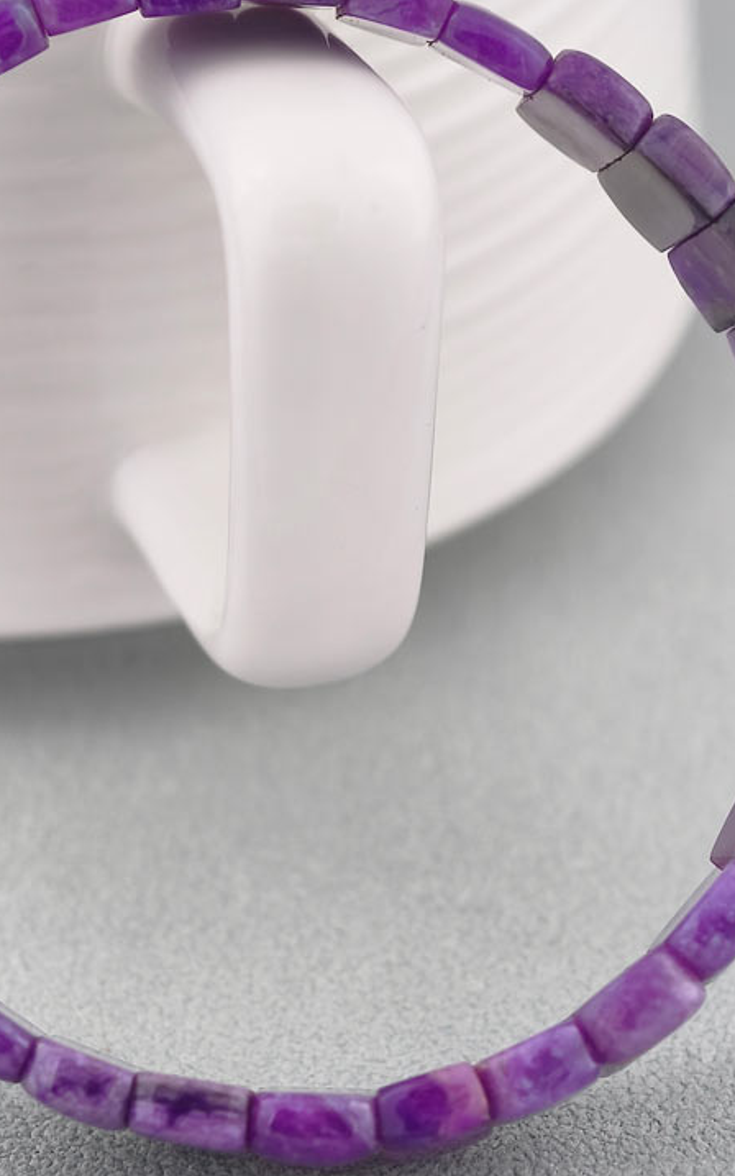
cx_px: 231
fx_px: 4648
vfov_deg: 14.4
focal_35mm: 145
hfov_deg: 9.0
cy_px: 550
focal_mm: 22.48
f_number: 2.67
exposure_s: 1/160
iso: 125
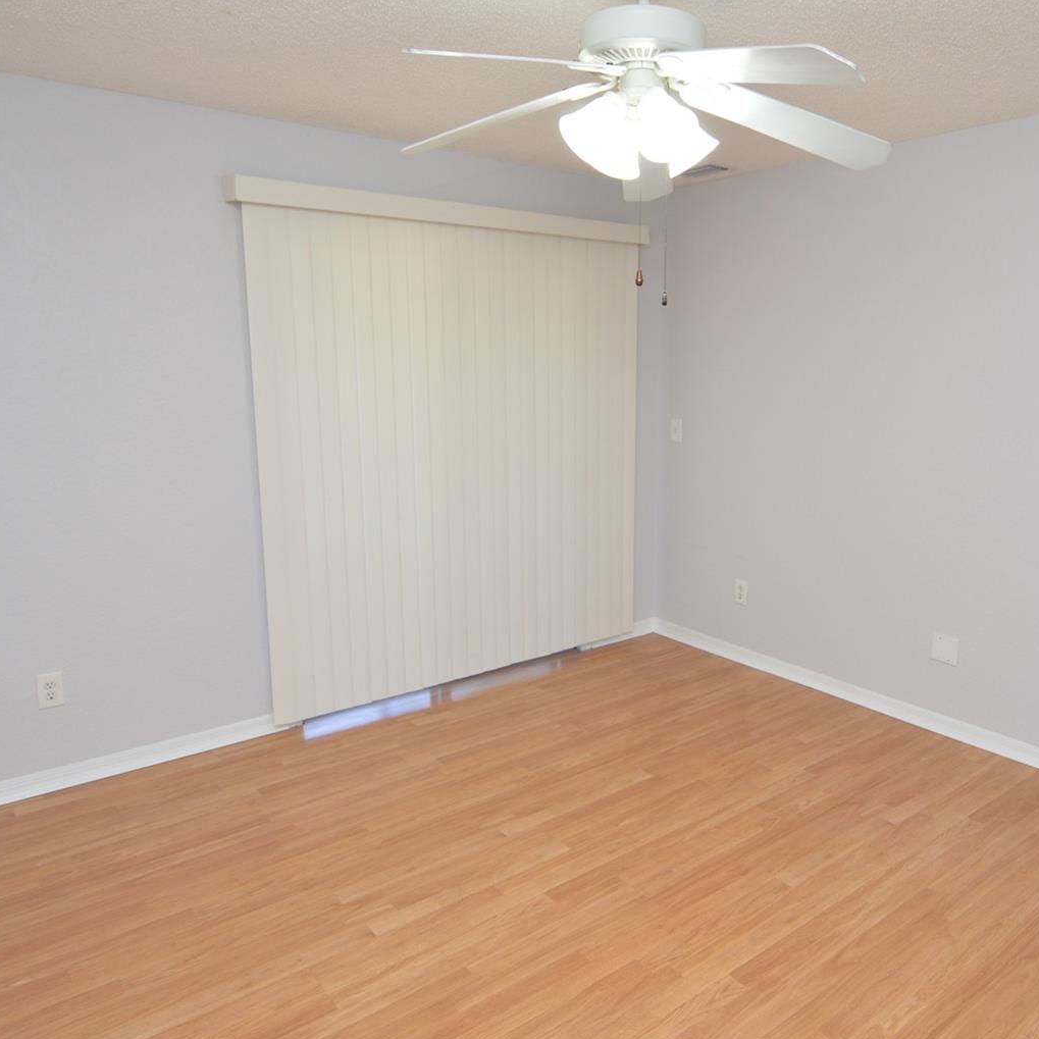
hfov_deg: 64.6
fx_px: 815
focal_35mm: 24
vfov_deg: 65.0
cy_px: 524
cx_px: 610
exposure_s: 1/80
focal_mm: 12
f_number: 4.5
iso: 400
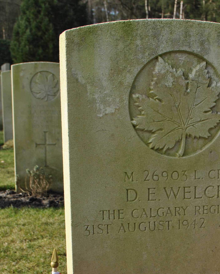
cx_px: 165
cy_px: 268
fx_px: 553
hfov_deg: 22.3
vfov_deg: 26.5
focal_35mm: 68
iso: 100
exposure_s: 1/250
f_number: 8
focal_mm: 22
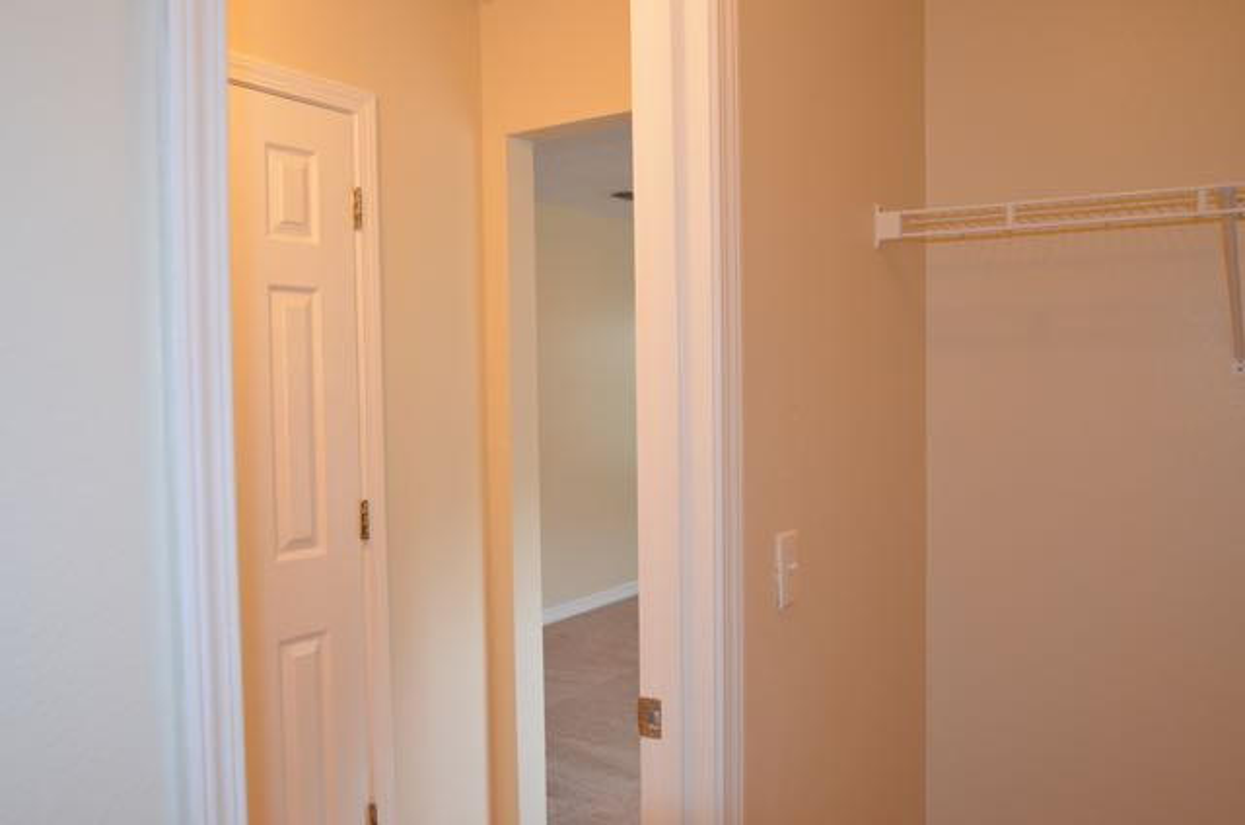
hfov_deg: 62.0
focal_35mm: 30
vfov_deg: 43.4
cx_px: 622
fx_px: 1035
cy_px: 412
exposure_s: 1/60
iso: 1250
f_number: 4.2
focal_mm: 20
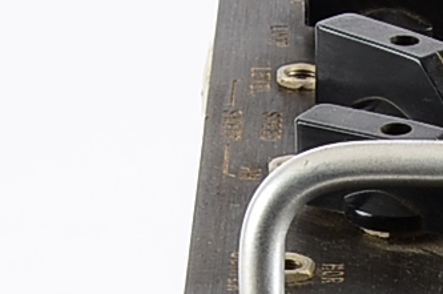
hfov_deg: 3.9
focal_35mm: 532
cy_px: 599
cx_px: 563
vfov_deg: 2.6
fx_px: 6537
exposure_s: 1/125
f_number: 10
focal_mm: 48
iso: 100
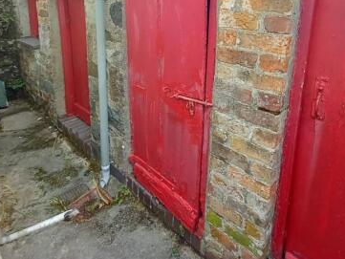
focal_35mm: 21
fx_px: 209
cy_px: 54
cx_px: 206
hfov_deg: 78.1
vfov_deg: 58.9
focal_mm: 1.13
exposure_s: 1/152
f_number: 2.2
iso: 40
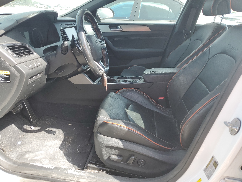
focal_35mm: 26
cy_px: 91
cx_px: 121
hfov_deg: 67.3
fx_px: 182
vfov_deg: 53.1
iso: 50
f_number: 1.5
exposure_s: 1/417
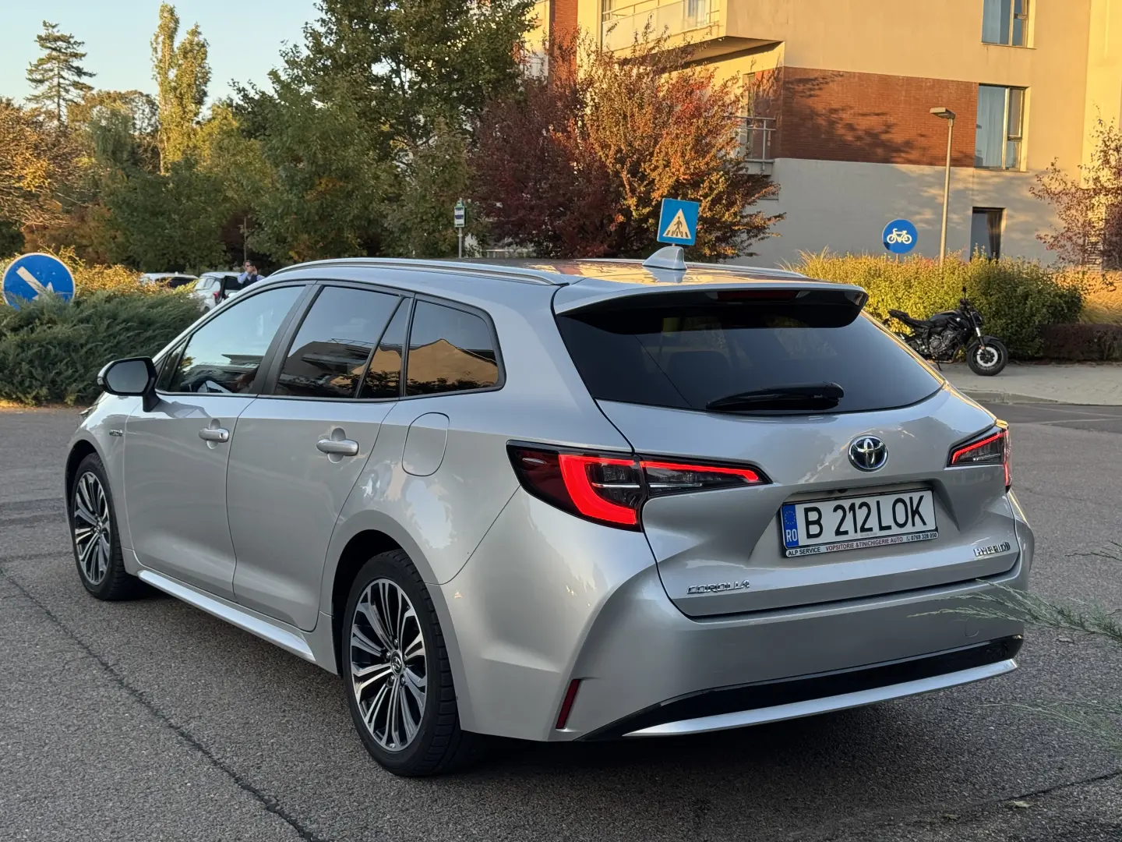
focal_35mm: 48
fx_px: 1556
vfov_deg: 30.3
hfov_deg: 39.7
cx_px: 561
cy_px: 421
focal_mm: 6.76
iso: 64
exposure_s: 1/383
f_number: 1.78
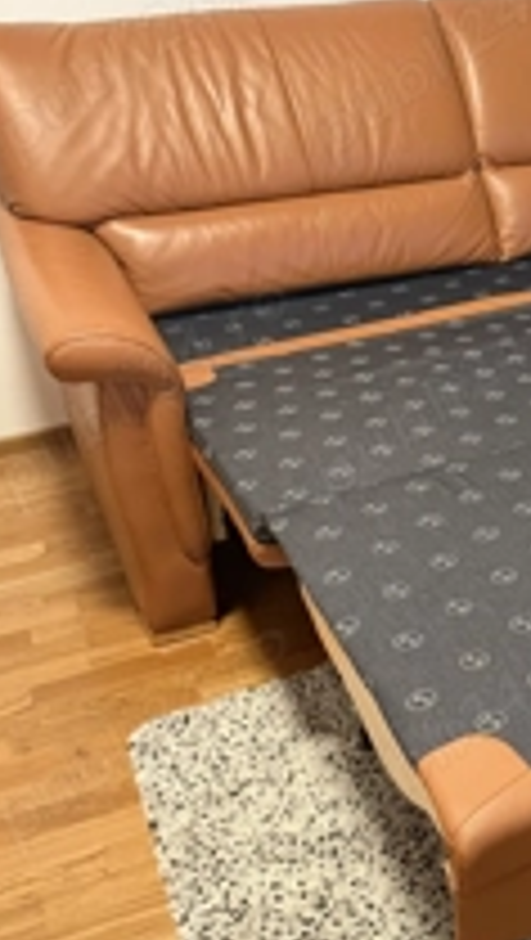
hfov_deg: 22.4
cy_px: 463
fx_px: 1248
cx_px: 616
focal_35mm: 50
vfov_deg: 41.3
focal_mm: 6.76
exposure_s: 1/50
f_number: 1.78
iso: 500
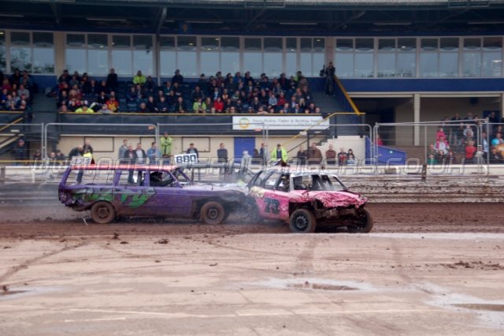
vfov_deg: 16.5
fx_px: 1154
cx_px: 252
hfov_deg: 24.6
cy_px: 168
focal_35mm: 82
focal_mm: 55
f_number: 5.3
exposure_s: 1/400
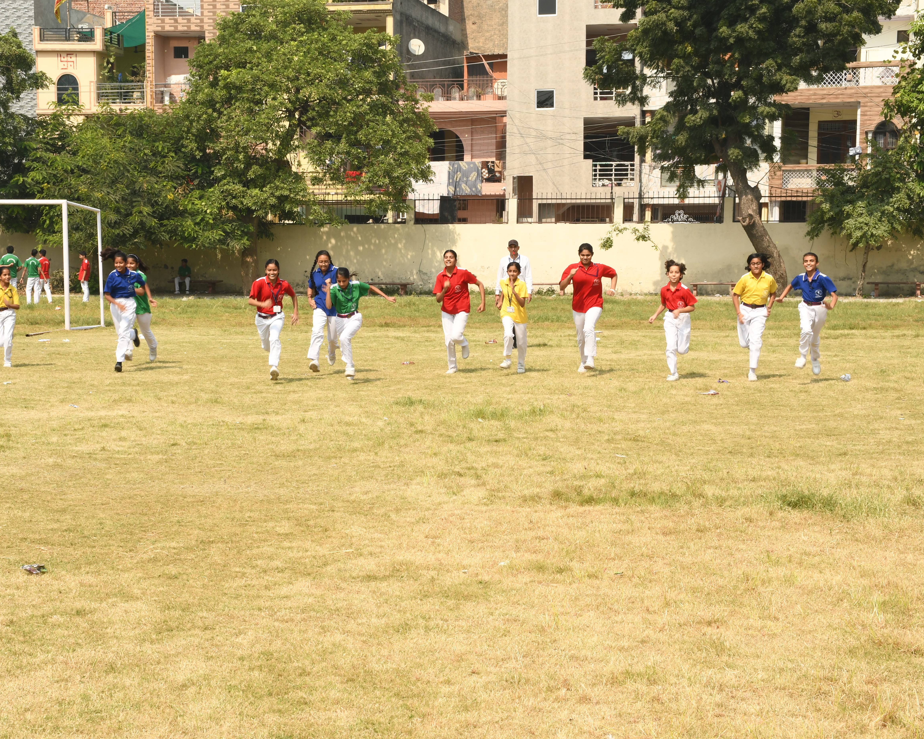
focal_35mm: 71
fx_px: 1942
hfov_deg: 26.8
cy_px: 370
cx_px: 406
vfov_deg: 21.6
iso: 200
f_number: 13
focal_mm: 42
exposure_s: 1/125
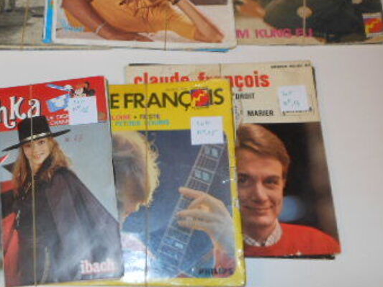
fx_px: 520
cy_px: 101
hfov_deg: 39.0
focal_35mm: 47
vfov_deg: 30.7
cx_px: 83
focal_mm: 4.5
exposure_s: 1/25
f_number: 3.2
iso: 80
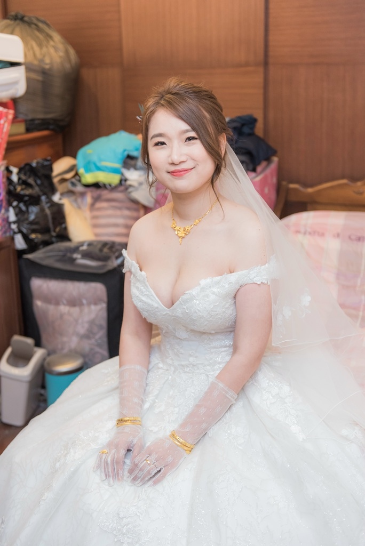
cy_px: 273
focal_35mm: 48
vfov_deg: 41.1
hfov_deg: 28.1
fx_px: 729
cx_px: 182
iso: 1600
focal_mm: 48
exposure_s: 1/200
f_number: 3.2
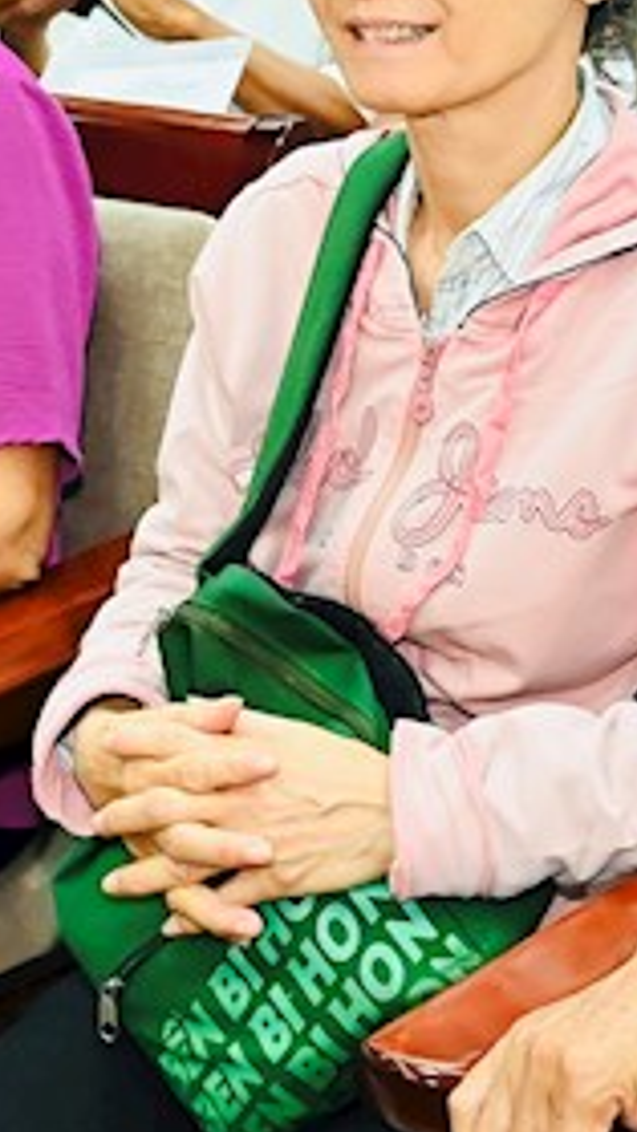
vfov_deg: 18.4
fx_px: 3392
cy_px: -43
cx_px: 471
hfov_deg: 10.7
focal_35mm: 113
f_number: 6.3
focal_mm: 32
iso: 8000
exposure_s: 1/250
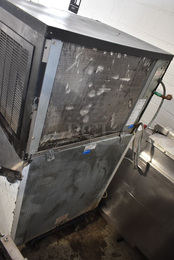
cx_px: 87
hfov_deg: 48.0
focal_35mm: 27
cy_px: 130
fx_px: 195
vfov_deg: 67.3
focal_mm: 18
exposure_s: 1/30
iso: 900
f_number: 3.5
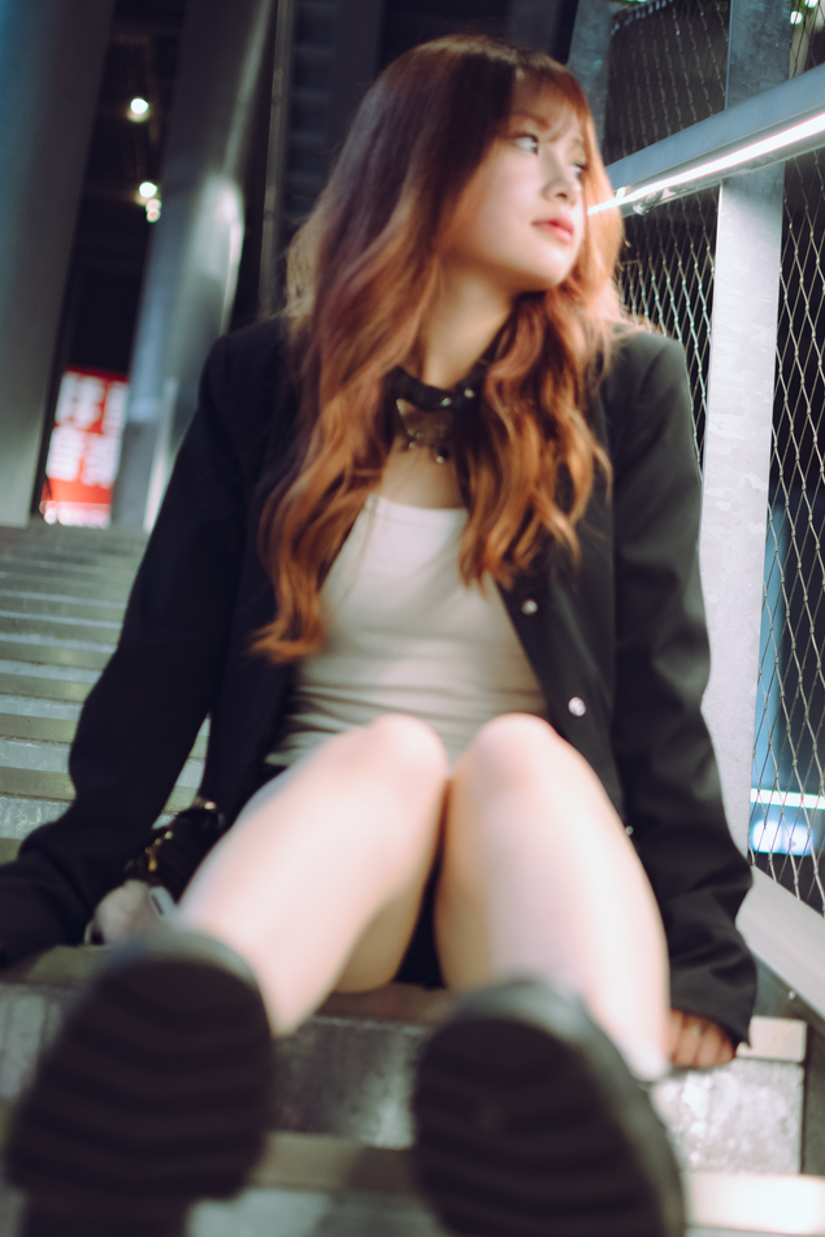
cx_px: 453
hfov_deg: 23.0
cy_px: 686
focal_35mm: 59
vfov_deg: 33.9
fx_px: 2027
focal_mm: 35
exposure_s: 1/100
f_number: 1.8
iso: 800
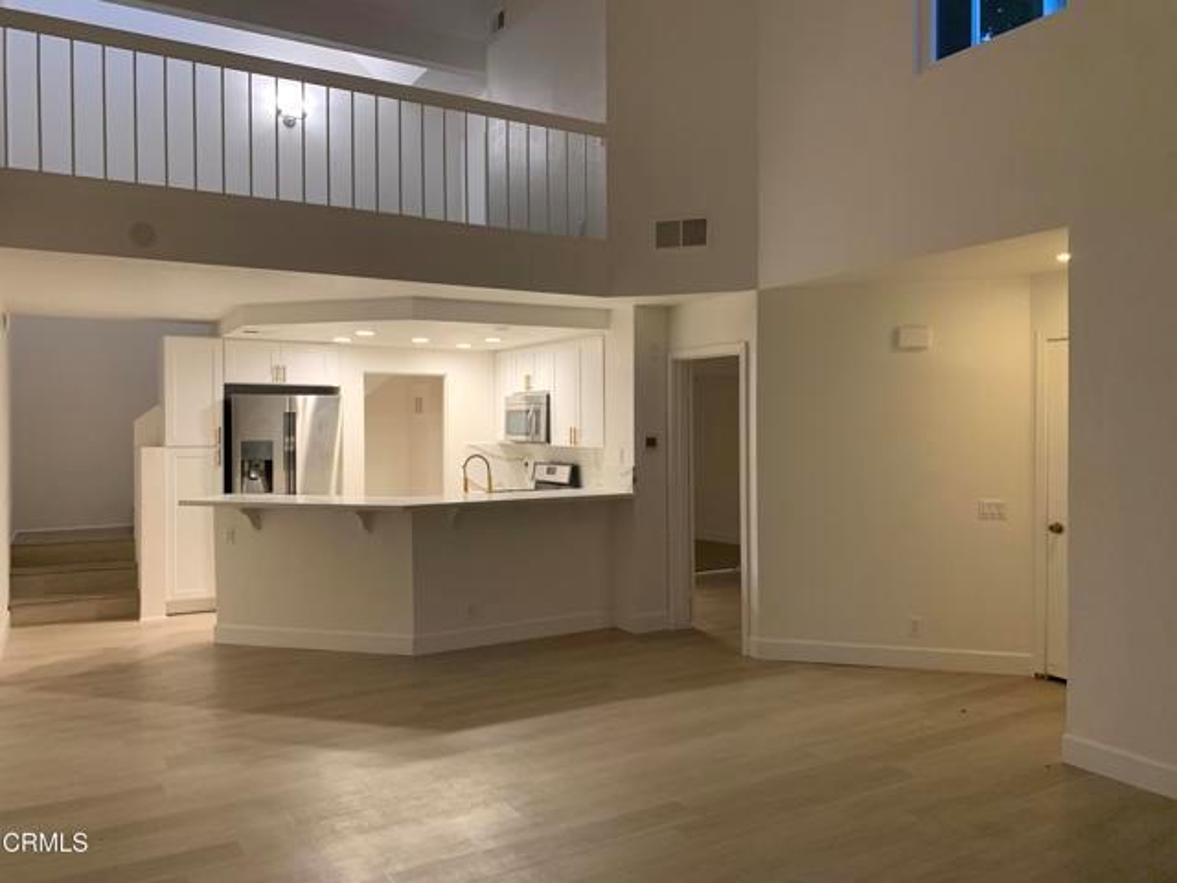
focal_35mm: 26
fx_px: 884
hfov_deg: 67.3
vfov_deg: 53.1
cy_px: 442
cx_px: 588
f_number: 1.8
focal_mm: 4.25
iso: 160
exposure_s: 1/60
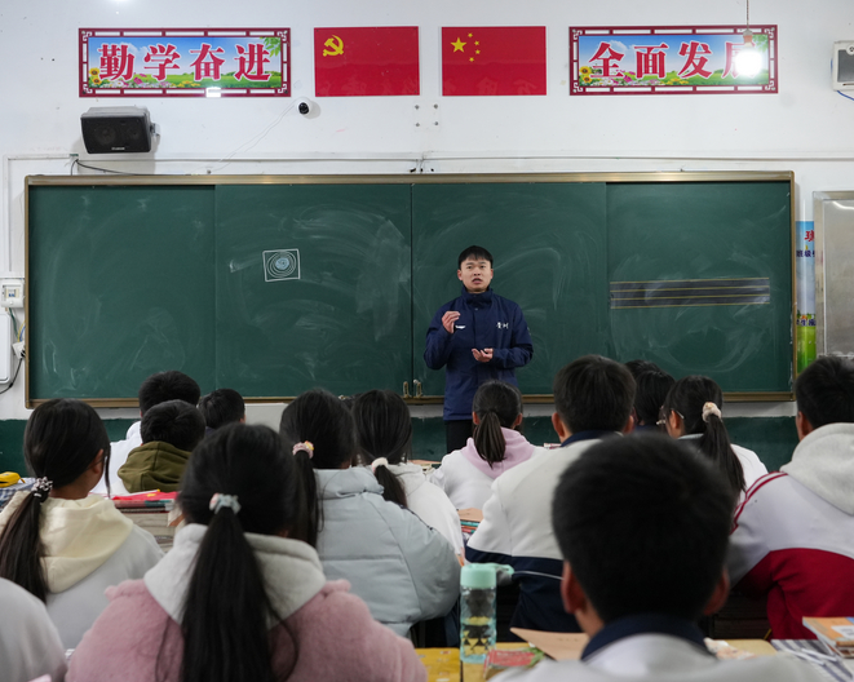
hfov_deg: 37.3
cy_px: 343
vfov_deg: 30.2
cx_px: 452
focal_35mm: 50
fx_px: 1263
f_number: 5.6
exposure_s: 1/80
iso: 2500
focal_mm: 44
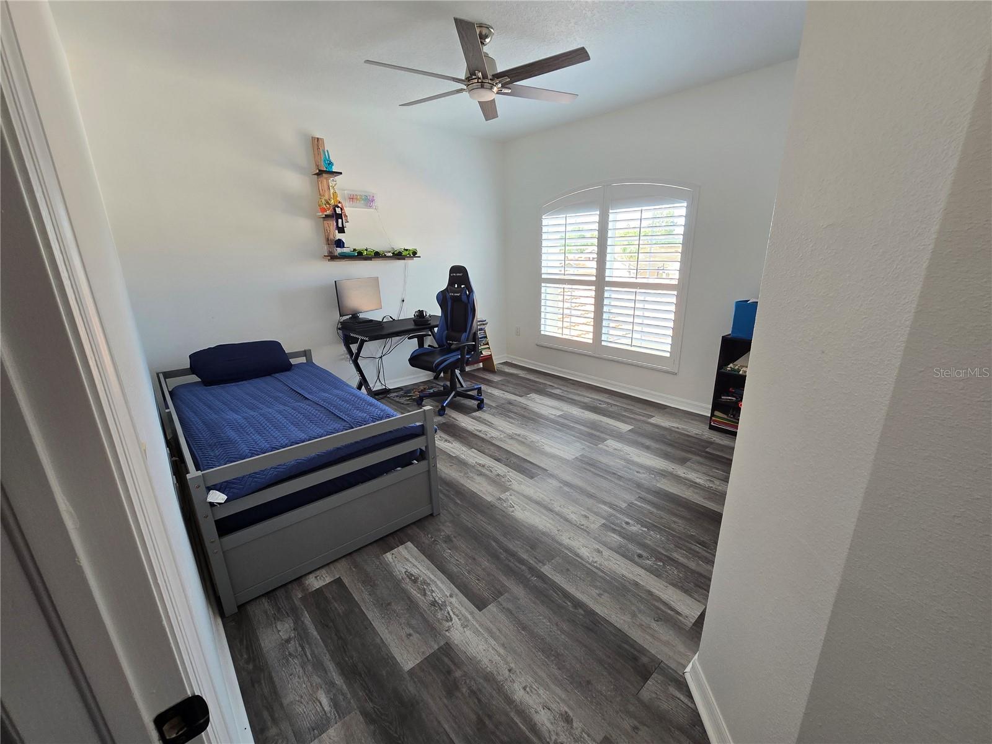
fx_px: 373
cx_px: 496
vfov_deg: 89.9
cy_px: 372
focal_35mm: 13
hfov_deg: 106.2
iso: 80
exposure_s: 1/60
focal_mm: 2.2
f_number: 2.2
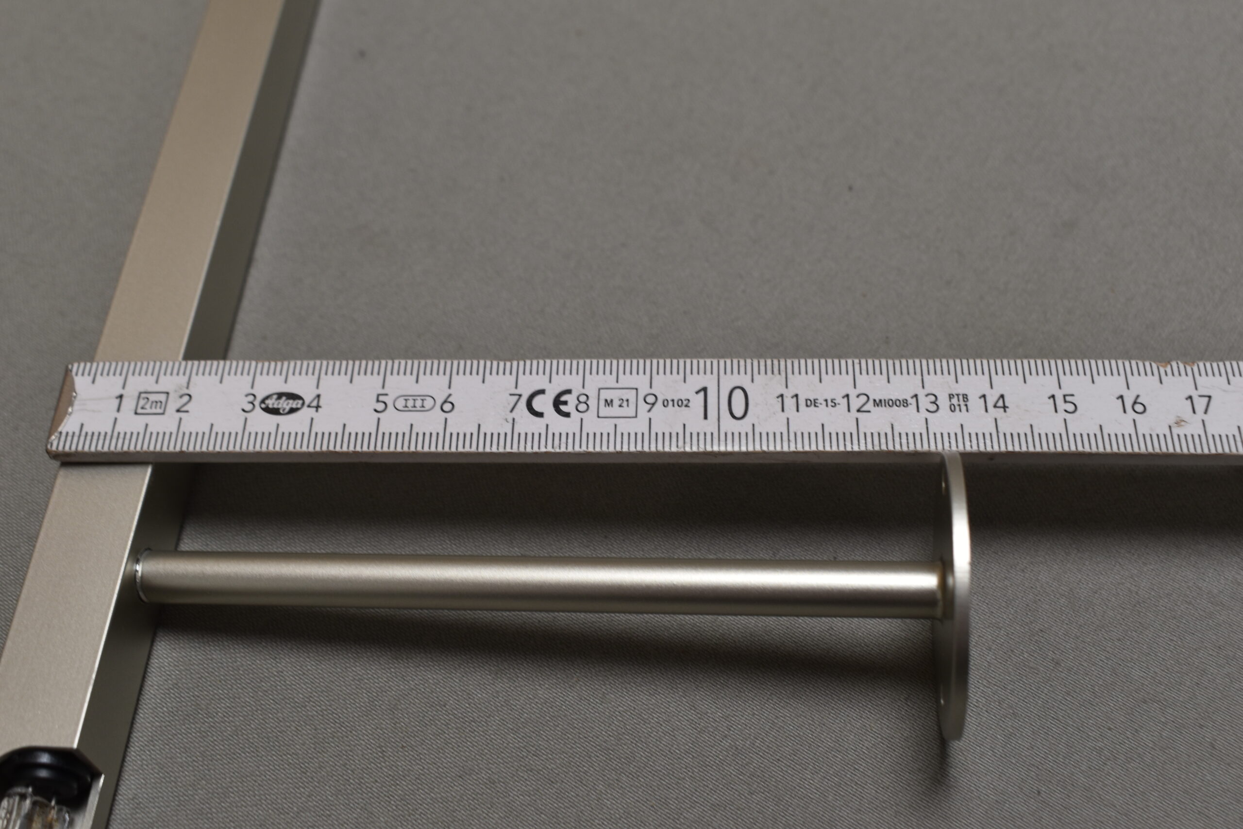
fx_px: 1502
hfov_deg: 45.0
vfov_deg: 30.9
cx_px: 622
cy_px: 414
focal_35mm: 44
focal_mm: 29
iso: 250
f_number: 8
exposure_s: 1/60
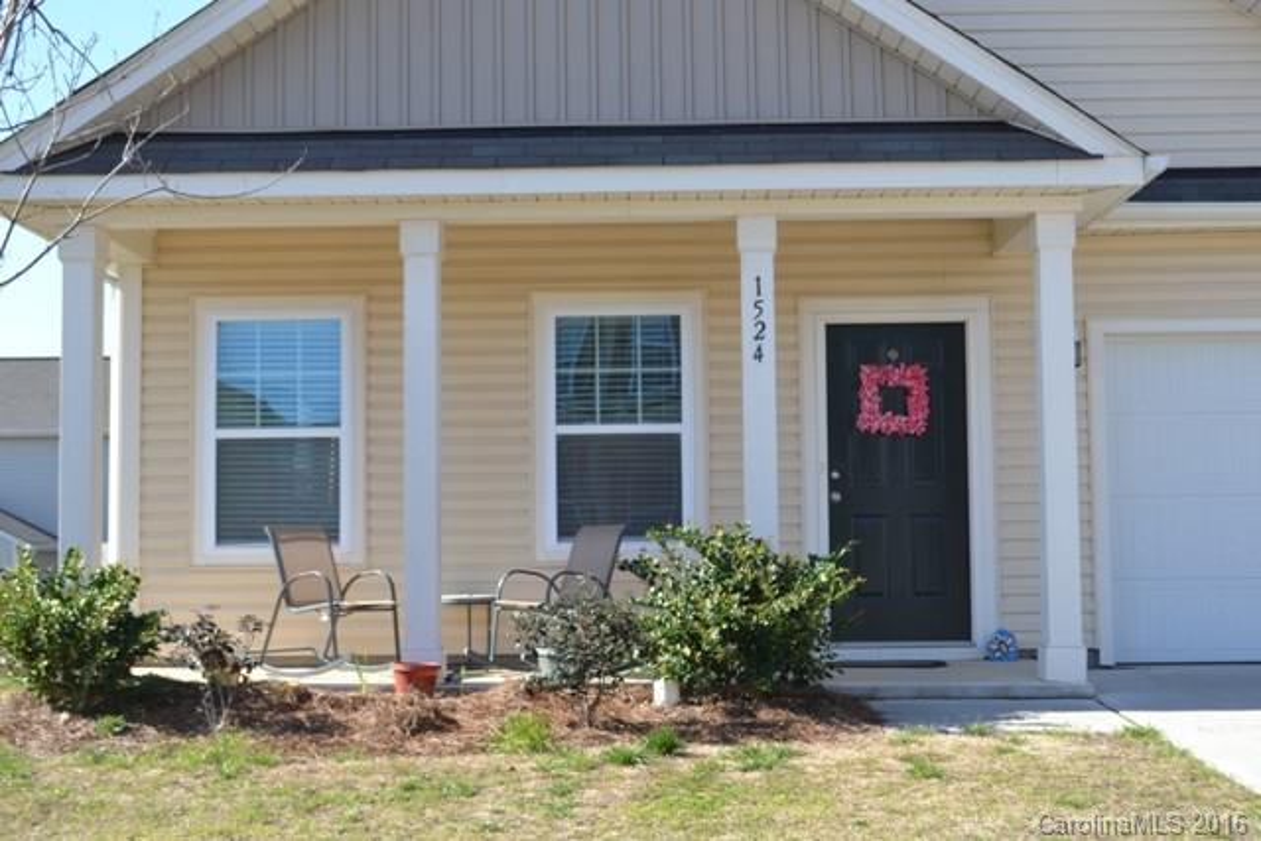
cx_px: 630
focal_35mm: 52
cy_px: 420
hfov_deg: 37.8
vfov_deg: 25.8
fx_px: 1839
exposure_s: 1/160
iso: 100
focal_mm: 35
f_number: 6.3
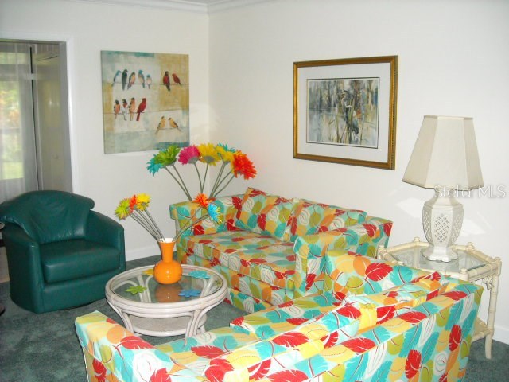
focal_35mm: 35
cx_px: 254
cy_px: 191
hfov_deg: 52.6
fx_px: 515
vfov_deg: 40.7
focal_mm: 5.7
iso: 400
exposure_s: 1/60
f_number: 2.8
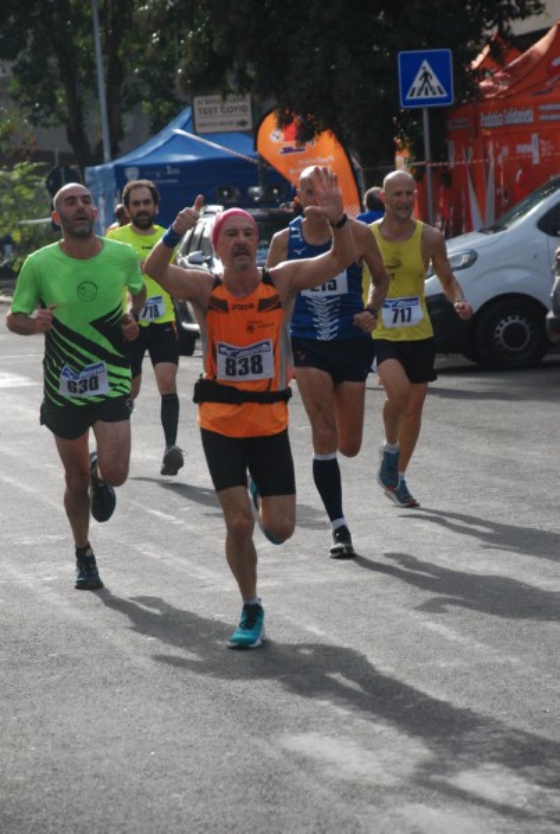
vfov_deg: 13.7
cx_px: 280
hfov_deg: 9.2
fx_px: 3482
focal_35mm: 150
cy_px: 417
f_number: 5.6
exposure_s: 1/1250
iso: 1000
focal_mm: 100
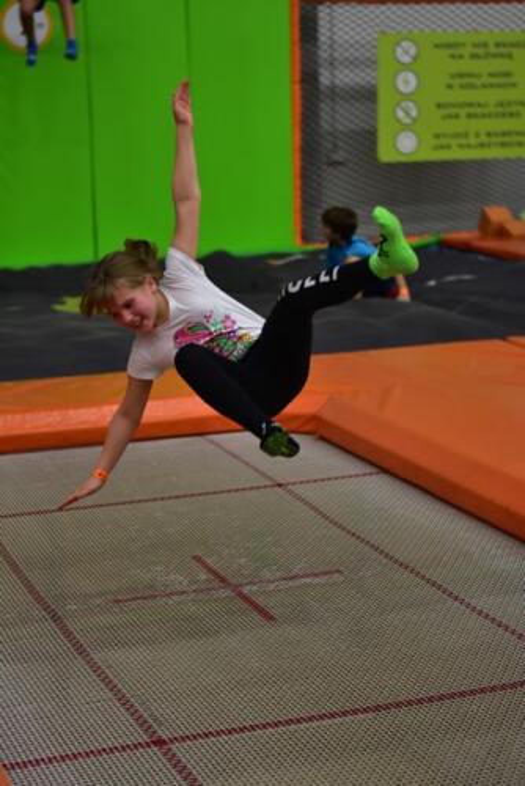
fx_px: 1638
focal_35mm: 75
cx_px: 262
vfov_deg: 27.0
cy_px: 393
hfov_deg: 18.2
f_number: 1.8
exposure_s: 1/500
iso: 1250
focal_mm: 50
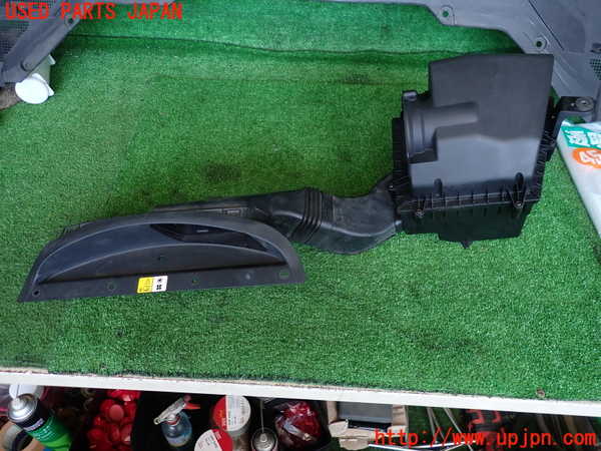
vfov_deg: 54.9
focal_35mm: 25
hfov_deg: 69.4
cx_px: 300
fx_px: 434
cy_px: 226
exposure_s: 1/60
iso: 200
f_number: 2
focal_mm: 4.5
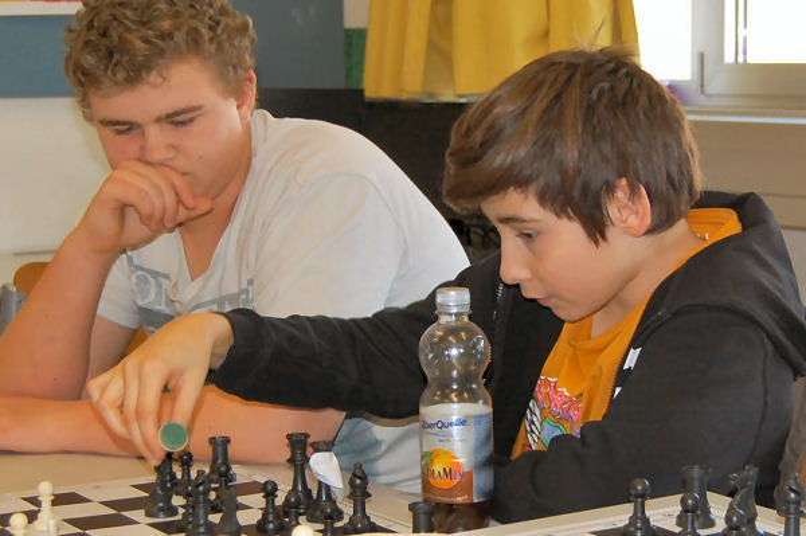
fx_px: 872
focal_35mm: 39
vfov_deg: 34.2
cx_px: 403
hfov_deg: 49.6
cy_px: 268
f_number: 4
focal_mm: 26
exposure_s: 1/60
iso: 400
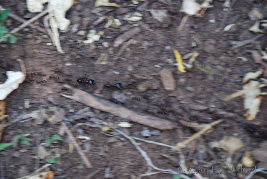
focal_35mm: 300
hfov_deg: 6.9
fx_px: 2227
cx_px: 134
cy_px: 90
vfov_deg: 4.6
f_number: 5.6
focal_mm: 200
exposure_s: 1/30
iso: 360
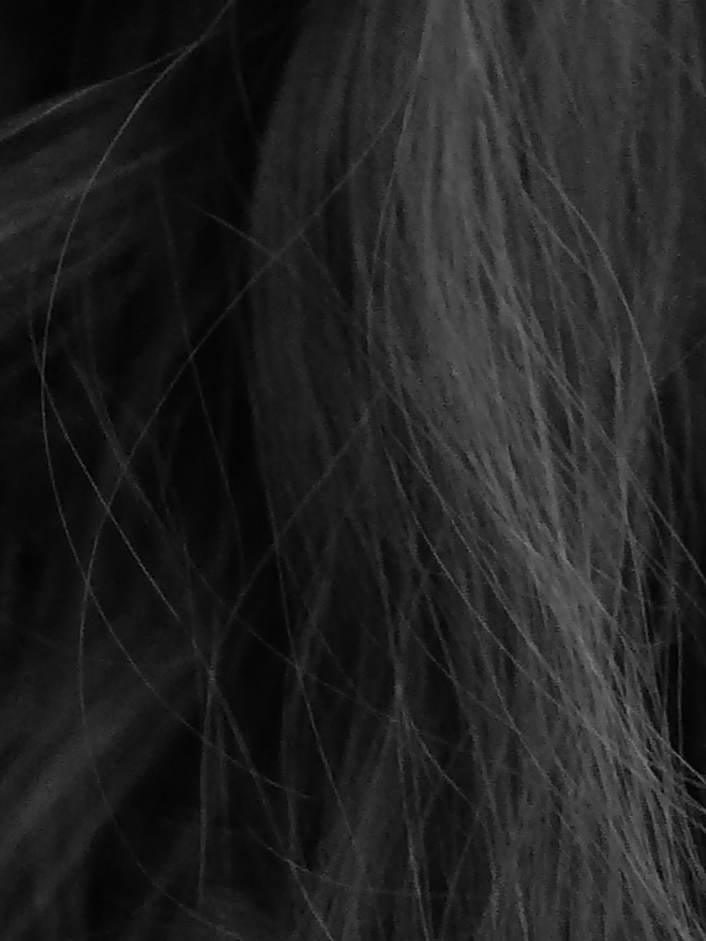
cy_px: -207
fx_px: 54725
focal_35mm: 2013
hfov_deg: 0.7
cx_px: -262
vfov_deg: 1.0
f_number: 3.7
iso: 200
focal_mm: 88.8
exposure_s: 1/80
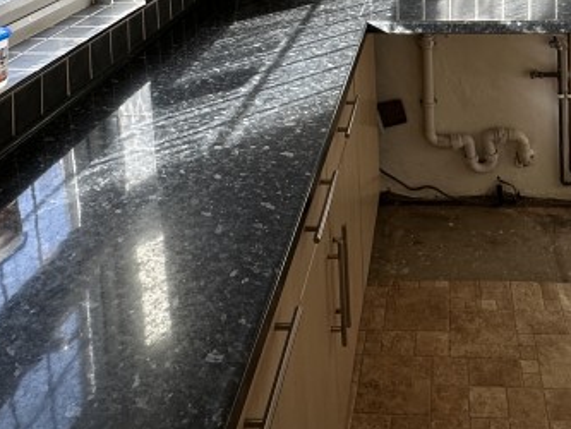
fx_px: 710
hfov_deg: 43.1
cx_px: 393
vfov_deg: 27.9
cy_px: -127
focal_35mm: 43
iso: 40
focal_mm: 2.22
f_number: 2.2
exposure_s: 1/99
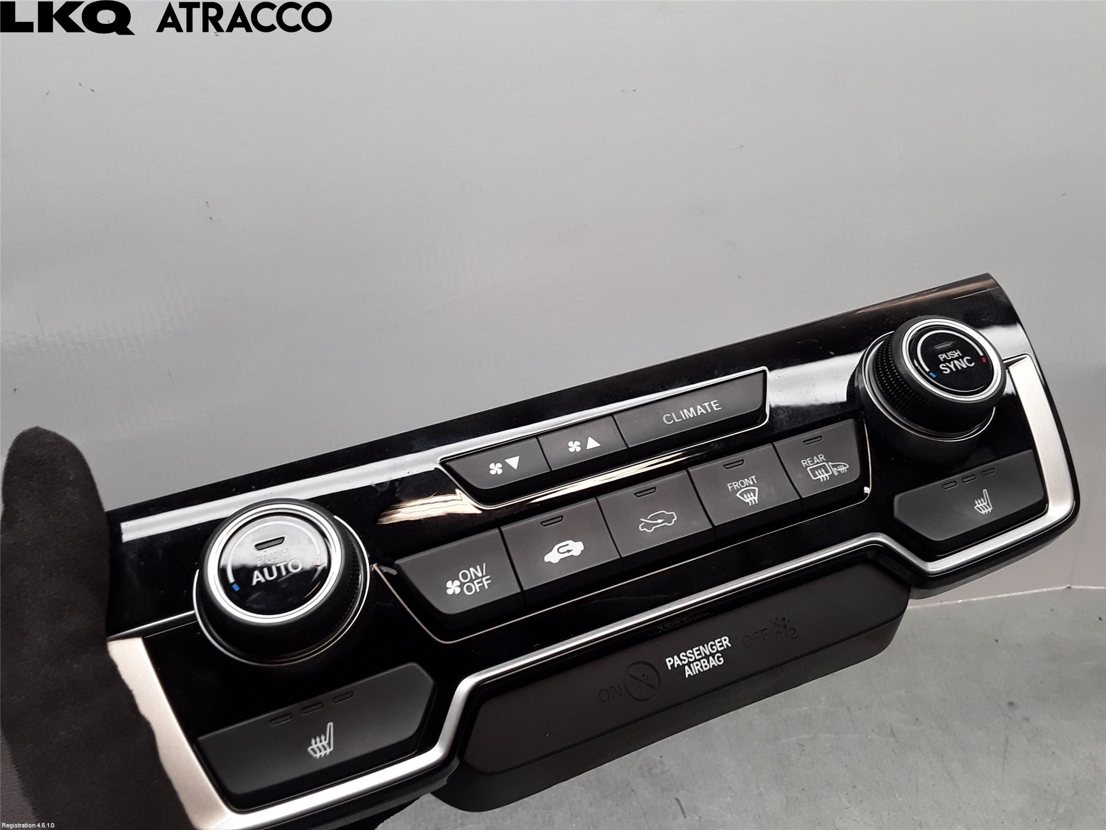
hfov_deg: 63.4
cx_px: 553
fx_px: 895
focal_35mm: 28
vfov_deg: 49.7
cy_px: 415
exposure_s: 1/100
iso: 50
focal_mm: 2.91
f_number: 1.9
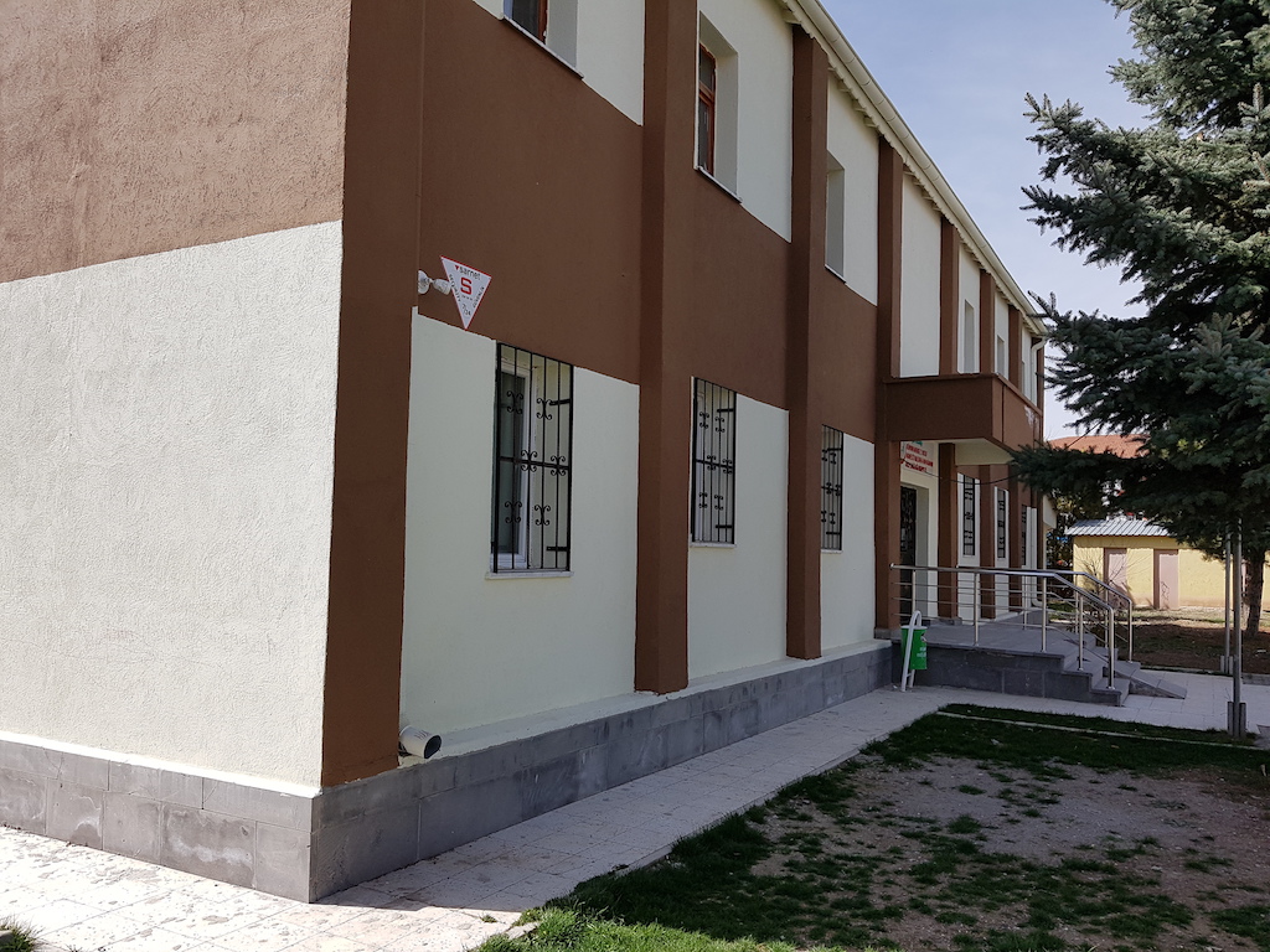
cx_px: 635
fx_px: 954
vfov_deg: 53.1
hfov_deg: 67.3
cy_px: 476
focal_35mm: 26
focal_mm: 4.2
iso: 50
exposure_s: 1/2704
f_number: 1.7
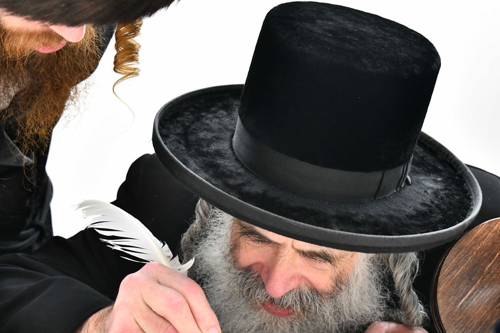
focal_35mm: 66
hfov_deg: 30.5
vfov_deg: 20.6
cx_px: 272
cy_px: 193
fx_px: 917
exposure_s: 1/125
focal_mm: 44
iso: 2500
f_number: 5.6
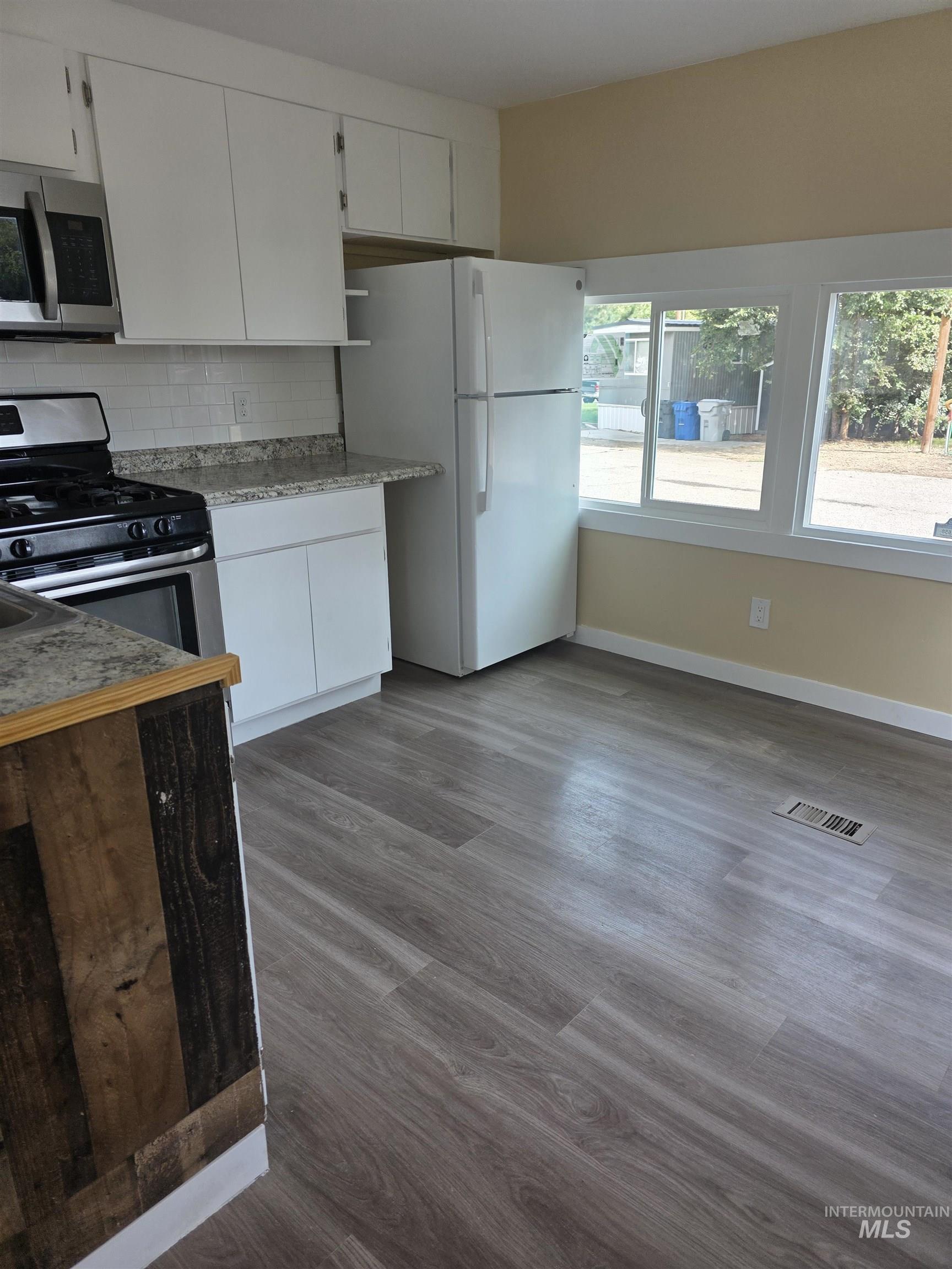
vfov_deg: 73.9
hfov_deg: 58.9
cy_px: 634
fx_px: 843
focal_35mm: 23
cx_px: 476
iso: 40
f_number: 1.7
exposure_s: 1/180
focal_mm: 6.3
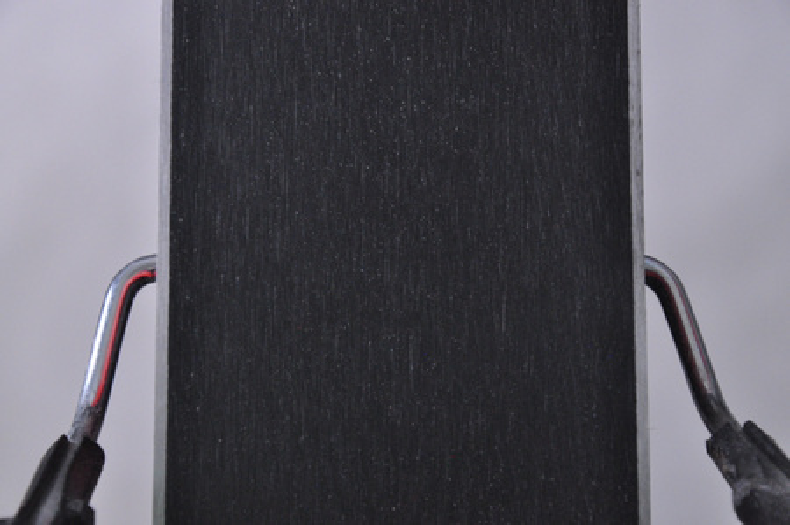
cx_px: 395
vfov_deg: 8.7
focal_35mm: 158
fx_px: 3452
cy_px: 262
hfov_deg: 13.1
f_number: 9.5
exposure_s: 1/125
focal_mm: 105
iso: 3200
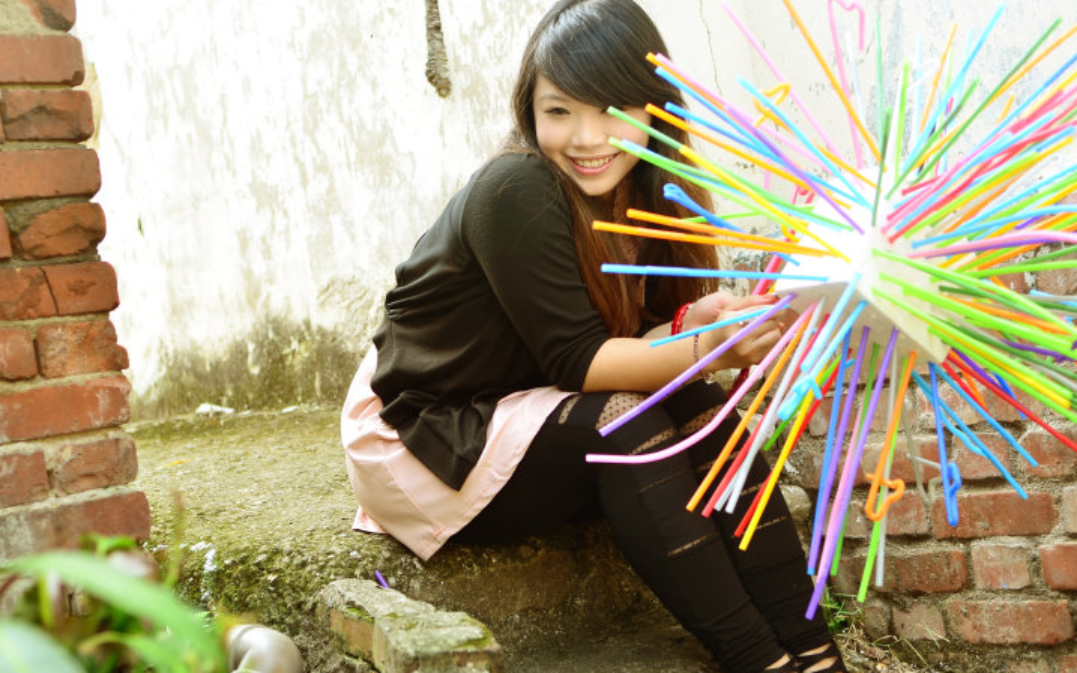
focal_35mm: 60
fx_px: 1748
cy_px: 333
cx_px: 493
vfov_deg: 21.8
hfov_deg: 34.2
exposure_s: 1/125
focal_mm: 35
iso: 100
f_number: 2.8
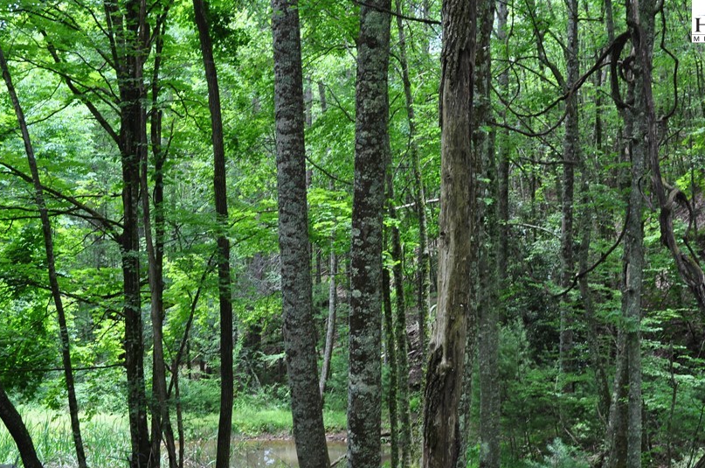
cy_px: 311
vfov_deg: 22.9
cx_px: 406
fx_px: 1147
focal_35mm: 59
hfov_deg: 34.1
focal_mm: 29
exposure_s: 1/60
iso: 400
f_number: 8
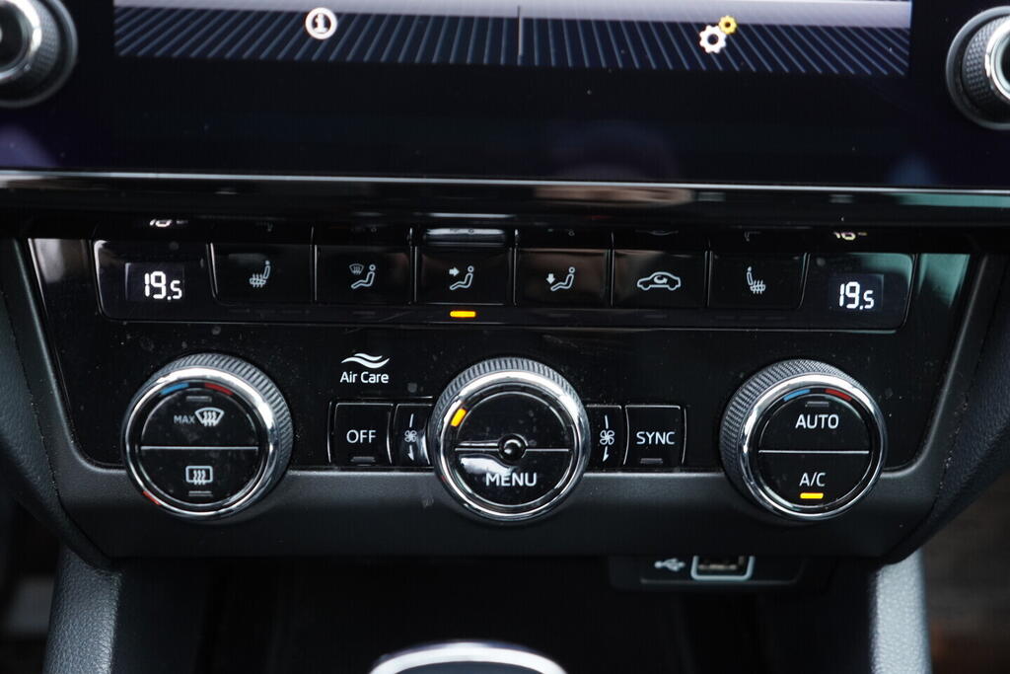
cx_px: 505
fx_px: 1010
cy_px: 337
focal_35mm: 36
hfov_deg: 53.1
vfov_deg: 36.9
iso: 800
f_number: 2.8
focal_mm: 24
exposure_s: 1/40
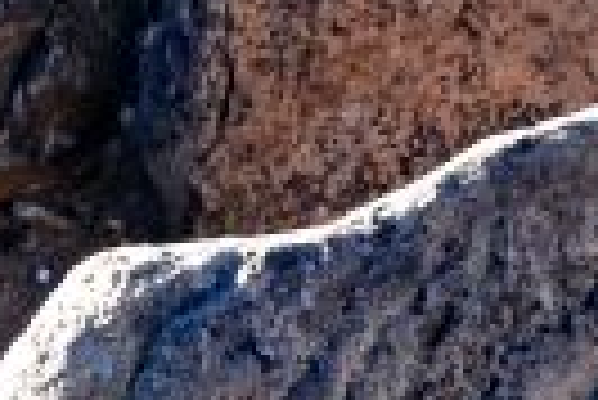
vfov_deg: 6.6
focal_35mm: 208
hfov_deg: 9.7
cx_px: 728
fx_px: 3459
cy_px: -49
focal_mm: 18
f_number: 10
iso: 500
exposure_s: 1/250
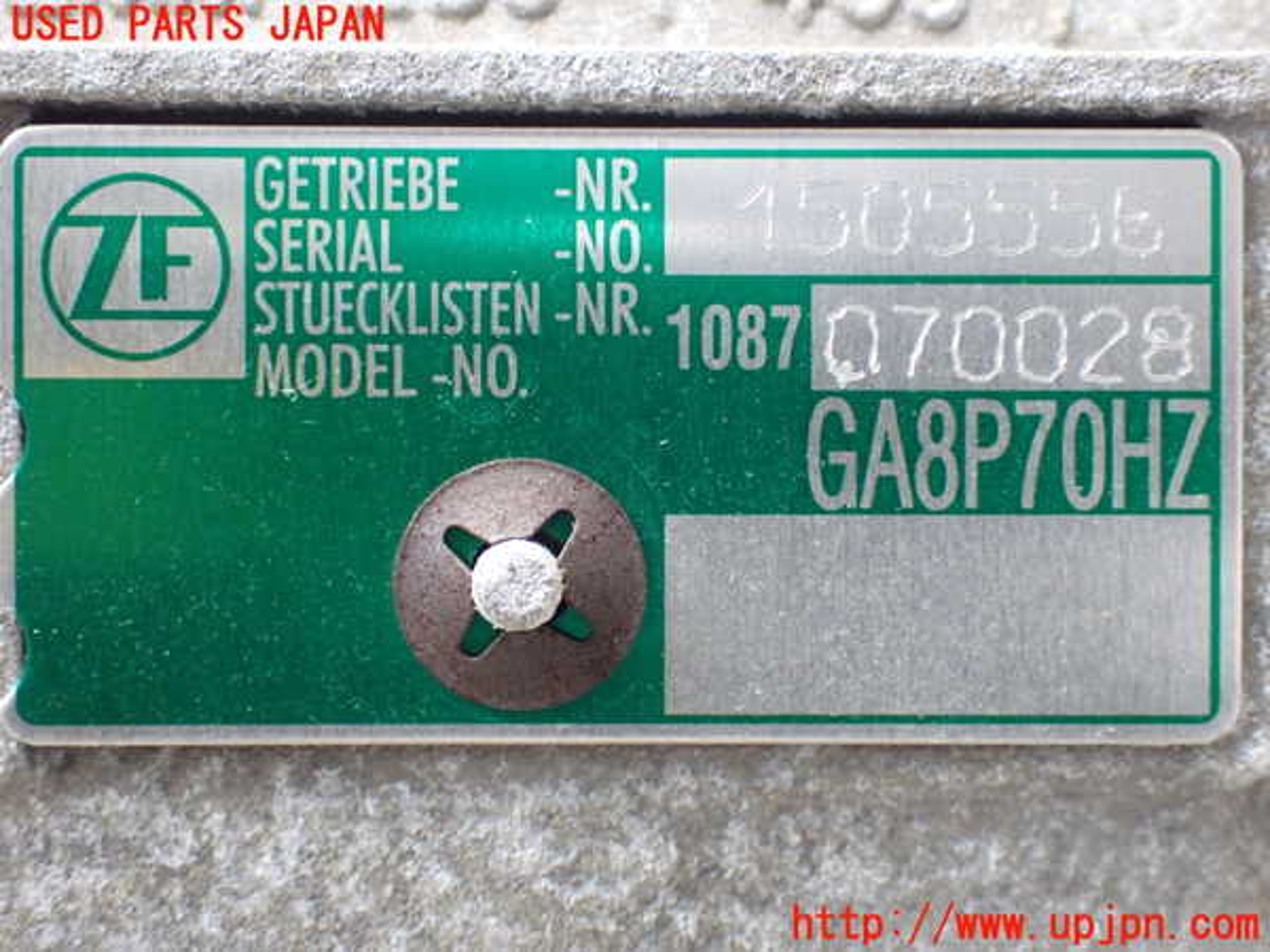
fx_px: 2128
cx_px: 635
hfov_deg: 33.2
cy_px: 476
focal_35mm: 58
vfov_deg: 25.2
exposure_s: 1/160
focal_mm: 10.35
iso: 800
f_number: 3.5
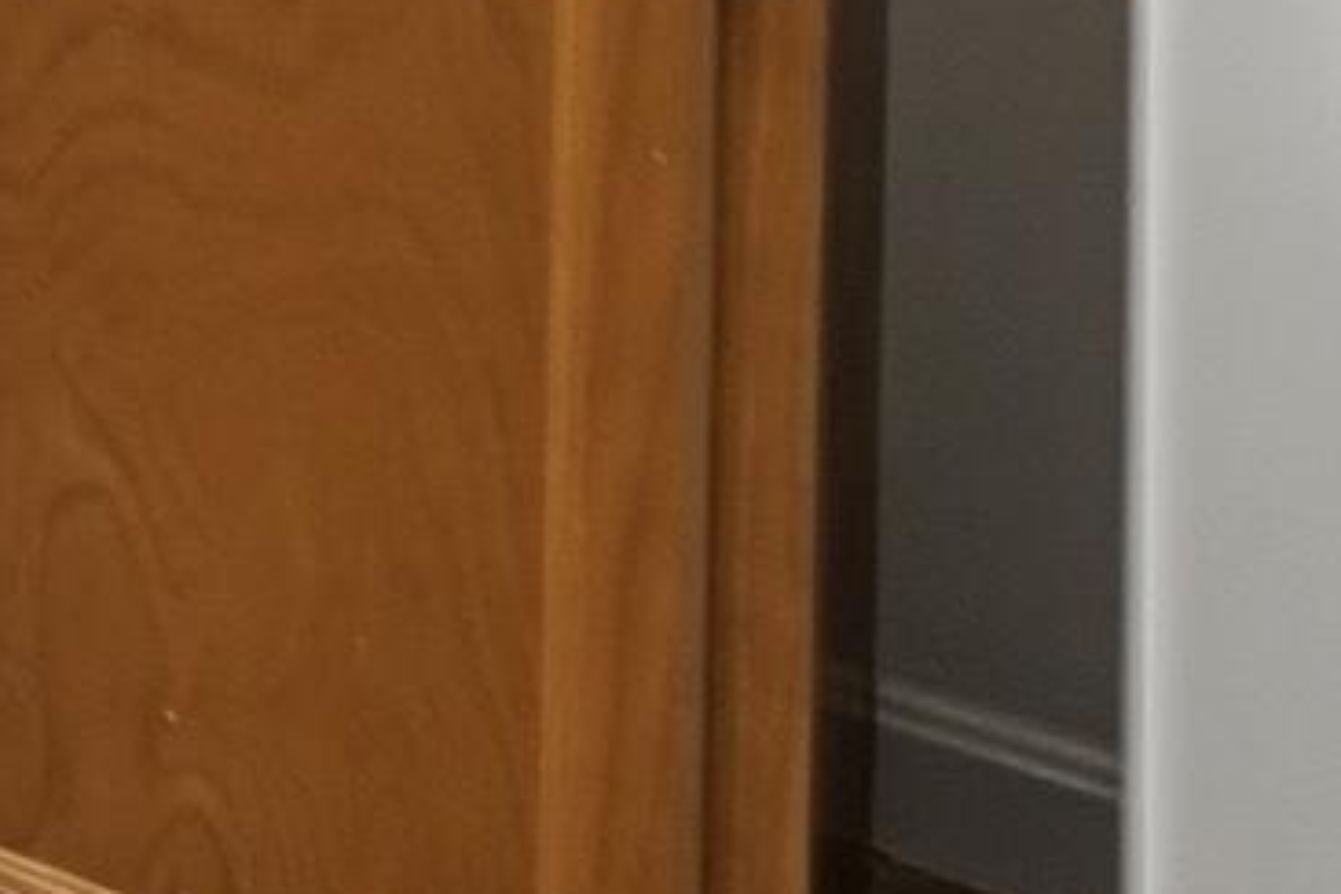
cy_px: -1242
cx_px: -1825
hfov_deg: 15.2
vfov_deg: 12.8
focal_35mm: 82
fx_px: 3054
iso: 100
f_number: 4
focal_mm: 10
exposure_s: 1/1000
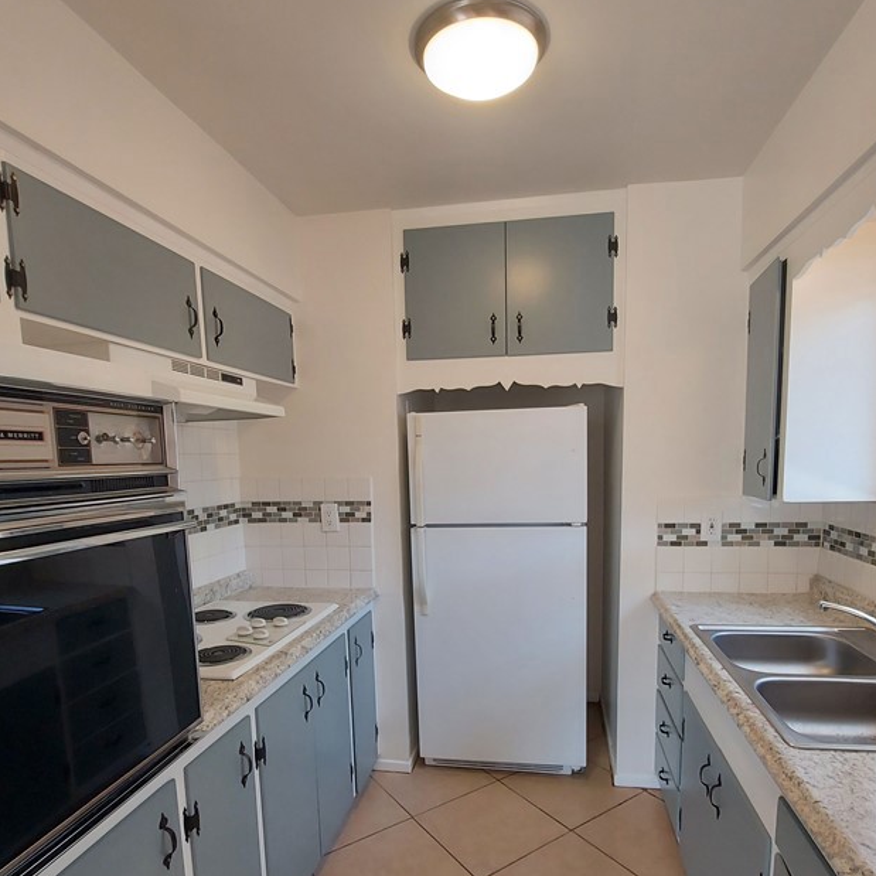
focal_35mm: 19
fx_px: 544
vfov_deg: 76.8
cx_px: 450
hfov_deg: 77.7
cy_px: 528
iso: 64
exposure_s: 1/60
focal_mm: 1.74
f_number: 2.2
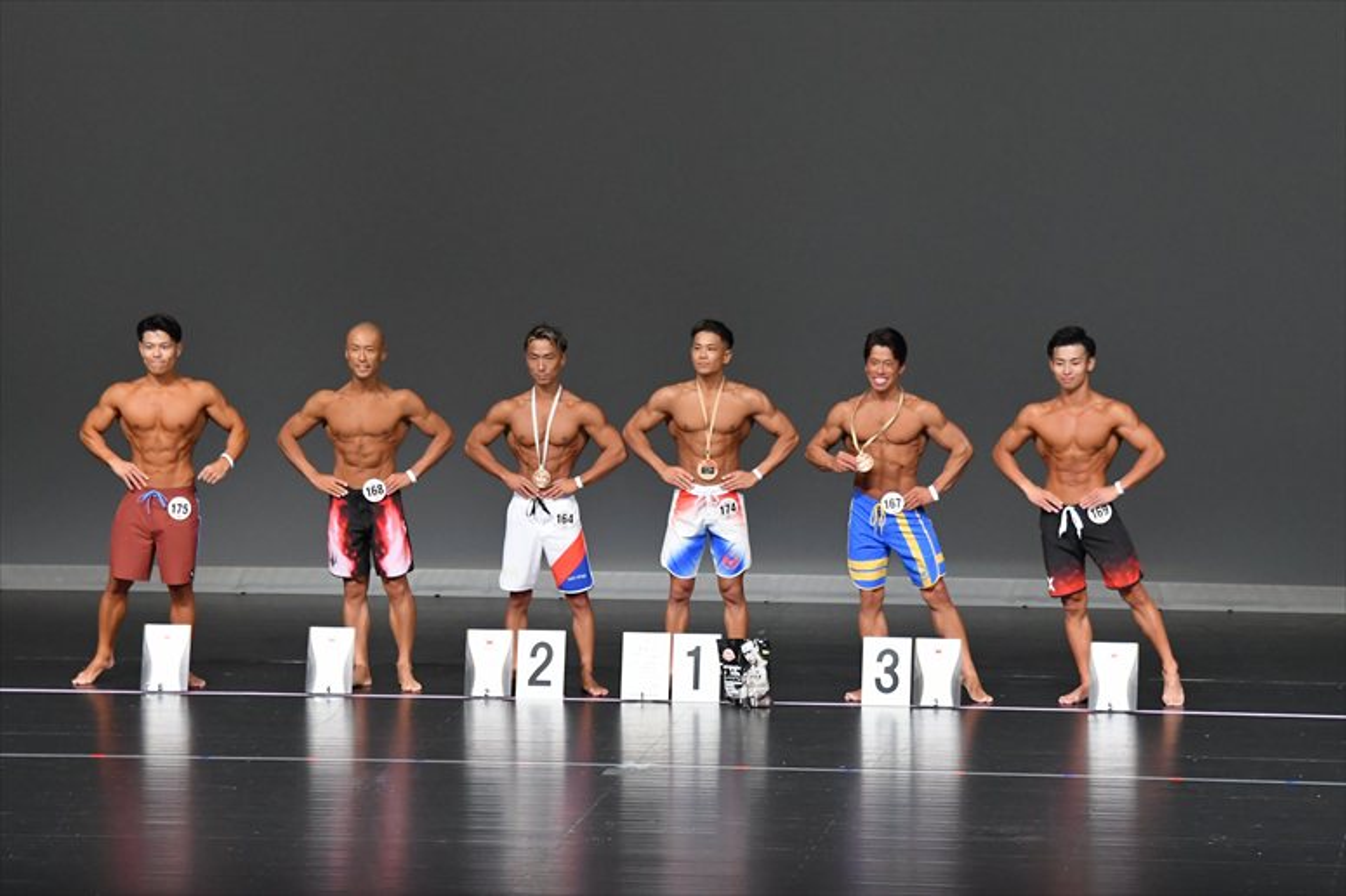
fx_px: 6839
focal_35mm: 183
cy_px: 448
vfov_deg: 7.5
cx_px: 673
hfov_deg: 11.2
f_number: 5.6
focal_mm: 122
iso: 5000
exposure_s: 1/400
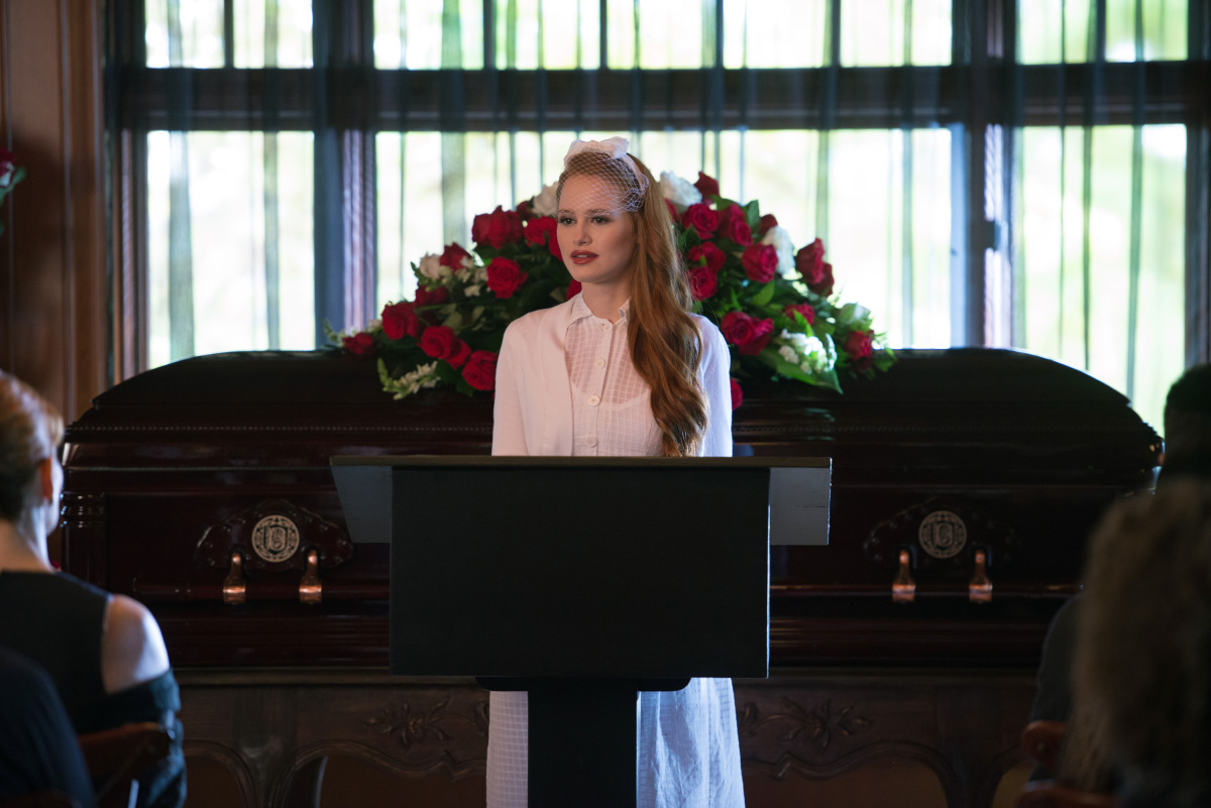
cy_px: 404
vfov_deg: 7.6
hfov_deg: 11.4
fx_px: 6057
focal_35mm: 180
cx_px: 606
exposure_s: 1/100
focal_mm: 180
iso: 1600
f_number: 2.8
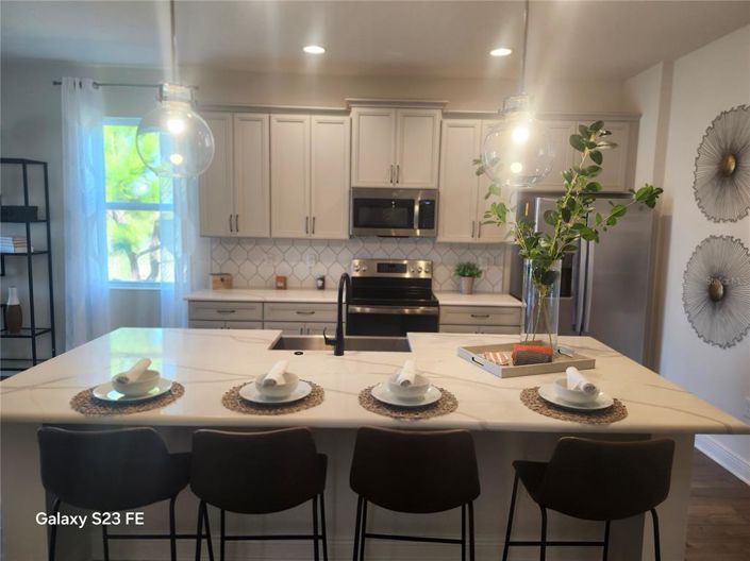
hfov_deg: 74.0
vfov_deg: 58.8
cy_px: 280
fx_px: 498
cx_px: 375
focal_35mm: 23
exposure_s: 1/120
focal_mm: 5.54
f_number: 1.8
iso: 160
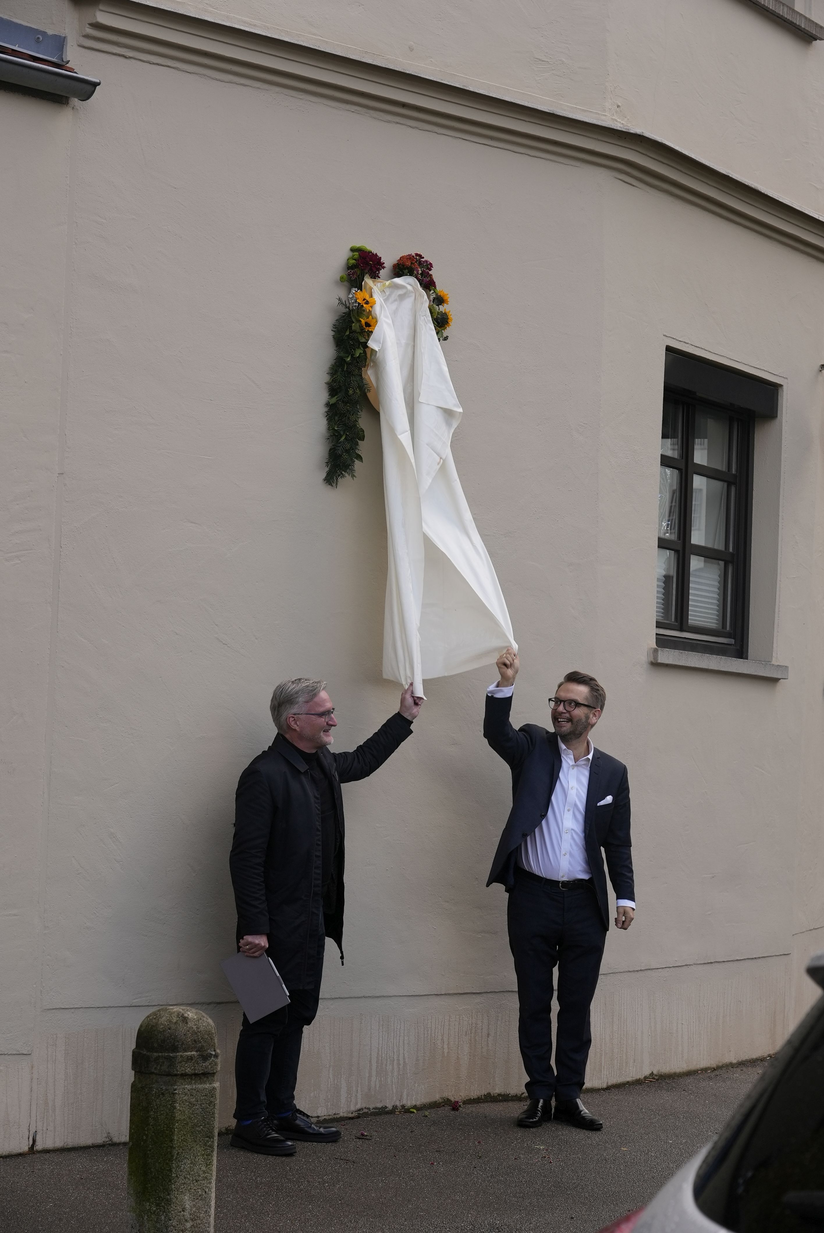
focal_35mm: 82
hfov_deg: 16.7
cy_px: 616
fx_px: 2811
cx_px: 412
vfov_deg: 24.7
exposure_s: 1/400
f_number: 7.1
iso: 640
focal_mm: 82
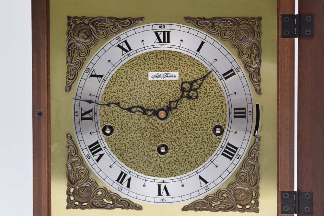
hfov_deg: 24.6
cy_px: 108
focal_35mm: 82
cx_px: 162
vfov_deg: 16.6
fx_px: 743
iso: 800
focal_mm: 55
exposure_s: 1/100
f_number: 5.6
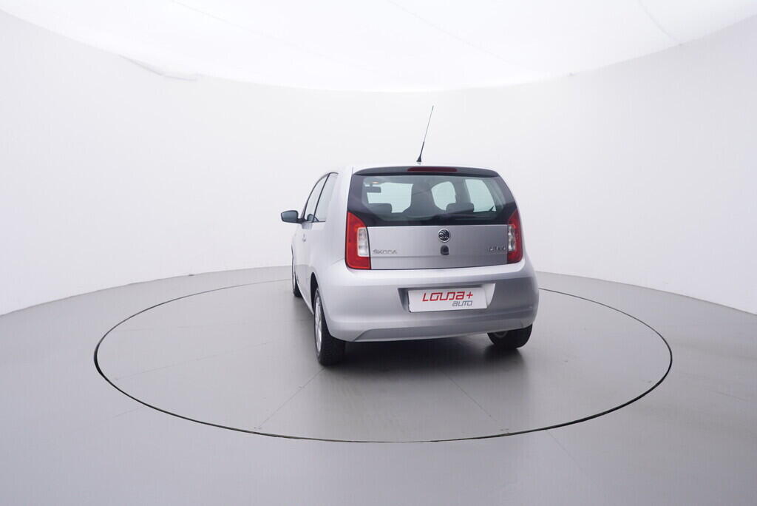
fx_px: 473
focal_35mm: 22
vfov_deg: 56.2
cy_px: 253
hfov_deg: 77.3
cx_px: 378
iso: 200
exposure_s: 1/80
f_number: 5
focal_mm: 15
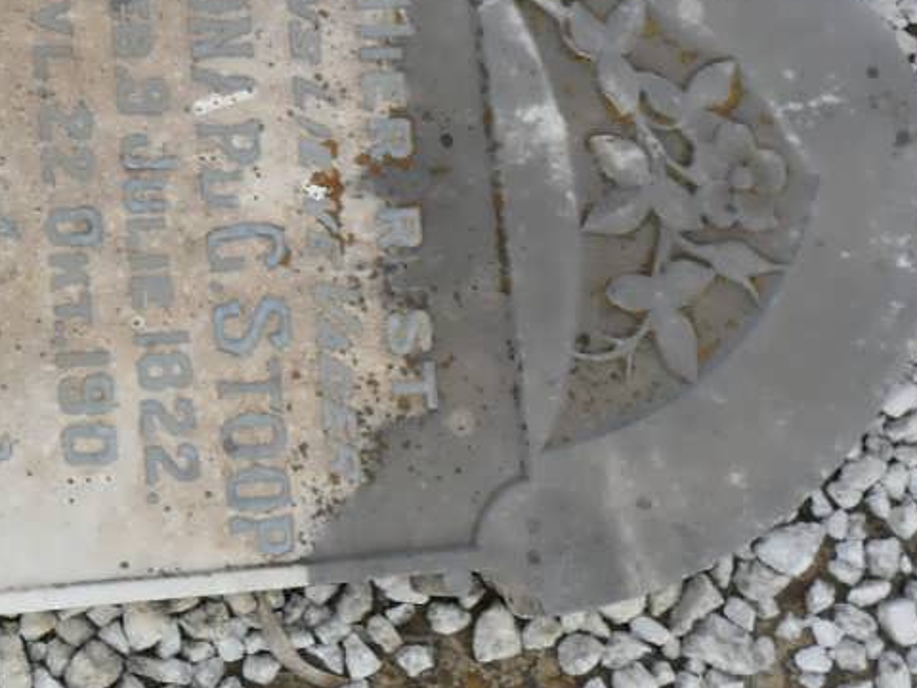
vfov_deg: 18.4
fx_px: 2119
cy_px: 220
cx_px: 224
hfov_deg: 24.1
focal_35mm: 80
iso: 100
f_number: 3.7
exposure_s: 1/250
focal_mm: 5.7
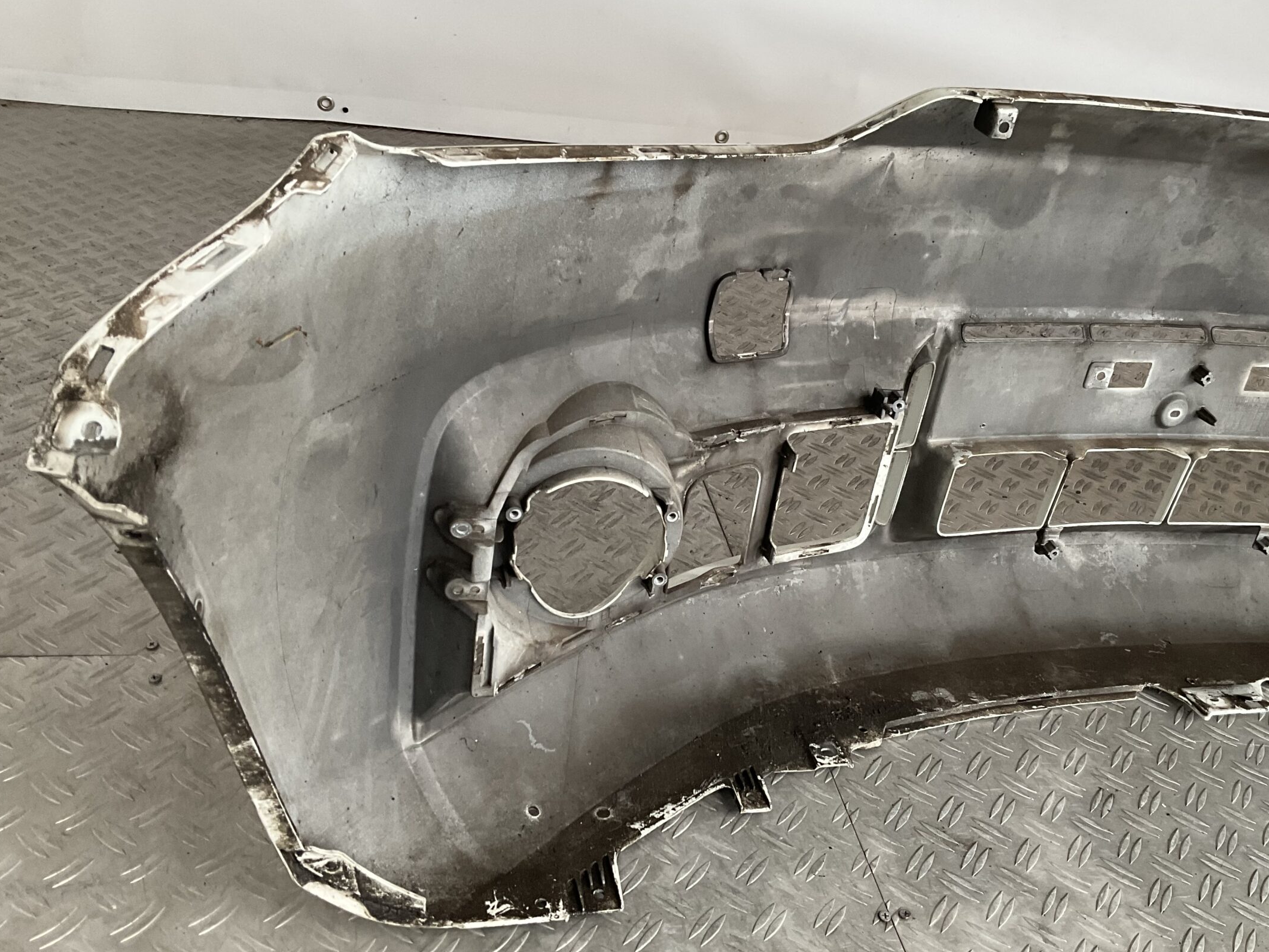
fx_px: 1283
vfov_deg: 40.7
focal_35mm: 35
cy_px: 516
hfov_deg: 52.4
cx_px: 731
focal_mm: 3
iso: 80
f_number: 1.8
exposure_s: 1/50
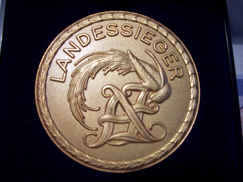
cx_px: 122
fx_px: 239
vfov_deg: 41.8
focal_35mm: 34
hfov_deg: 54.0
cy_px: 91
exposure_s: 1/30
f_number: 2.7
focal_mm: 5.6
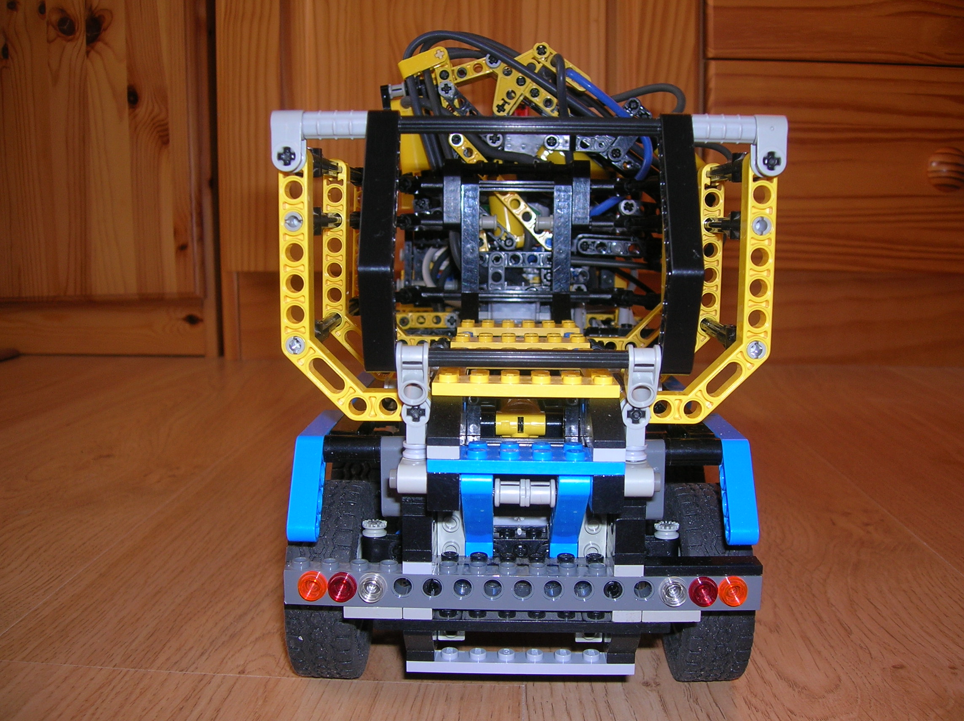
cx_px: 482
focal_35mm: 34
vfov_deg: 41.7
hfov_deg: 54.0
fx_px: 946
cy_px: 360
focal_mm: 5.7
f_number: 2.9
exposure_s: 1/60.1
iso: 50
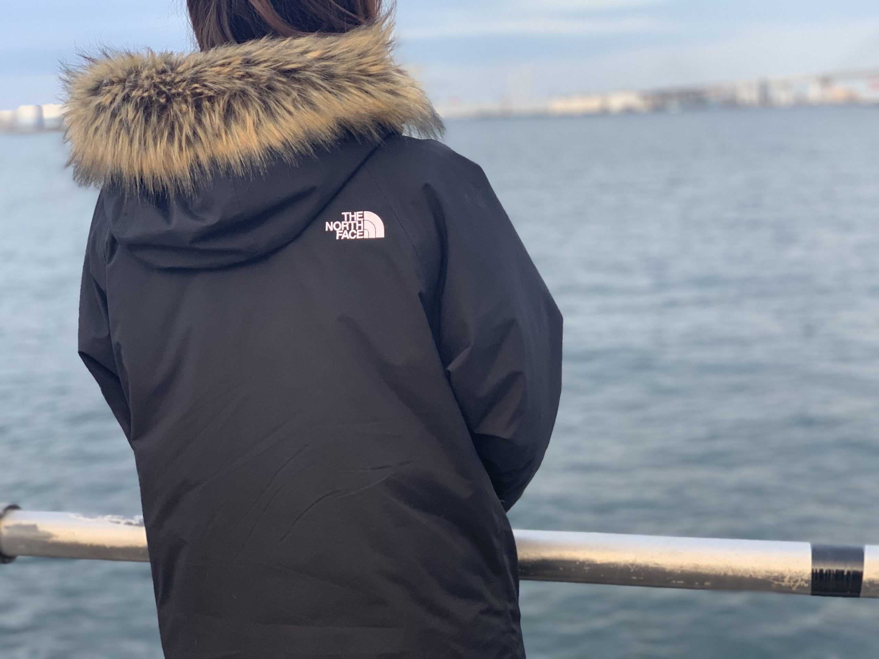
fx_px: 1320
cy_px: 330
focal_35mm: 52
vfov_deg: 28.0
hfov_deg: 36.8
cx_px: 440
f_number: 2.4
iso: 125
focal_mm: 6
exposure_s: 1/110
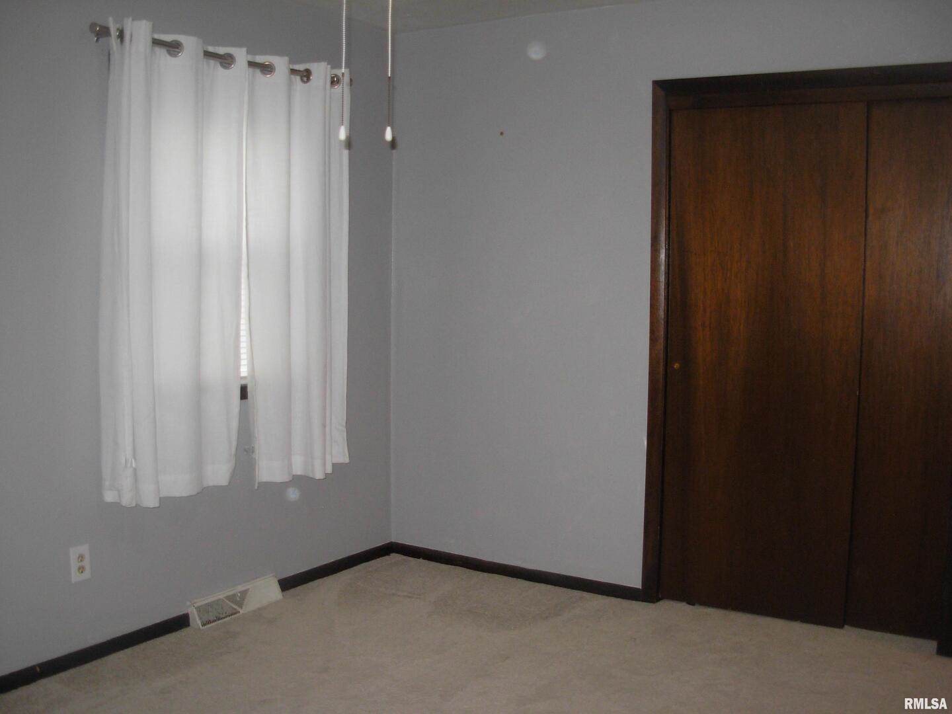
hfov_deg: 49.0
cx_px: 476
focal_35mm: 38
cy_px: 357
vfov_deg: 37.7
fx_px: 1045
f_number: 2.9
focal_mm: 6.3
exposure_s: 1/55.3
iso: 194
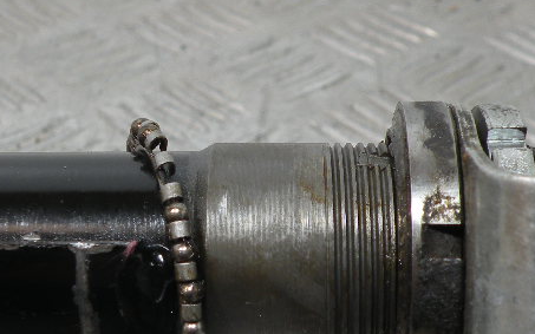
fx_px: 1152
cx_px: 255
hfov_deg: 26.1
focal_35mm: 79
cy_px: 204
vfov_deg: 16.5
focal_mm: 5.8
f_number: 3.5
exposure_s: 1/56.5
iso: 64
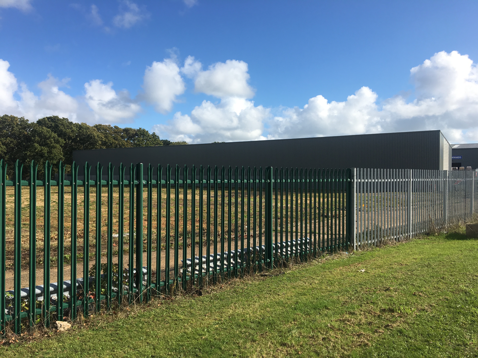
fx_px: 400
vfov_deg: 48.2
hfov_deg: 61.7
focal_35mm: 29
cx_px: 239
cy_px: 179
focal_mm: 4.15
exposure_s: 1/1570
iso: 25
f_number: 2.2
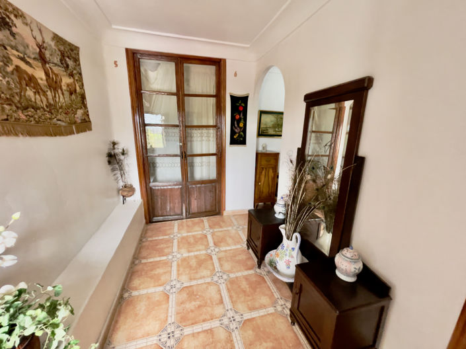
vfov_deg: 89.9
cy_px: 174
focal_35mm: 13
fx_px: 175
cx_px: 233
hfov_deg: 106.2
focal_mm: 1.54
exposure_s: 1/60
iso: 500
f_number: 2.4
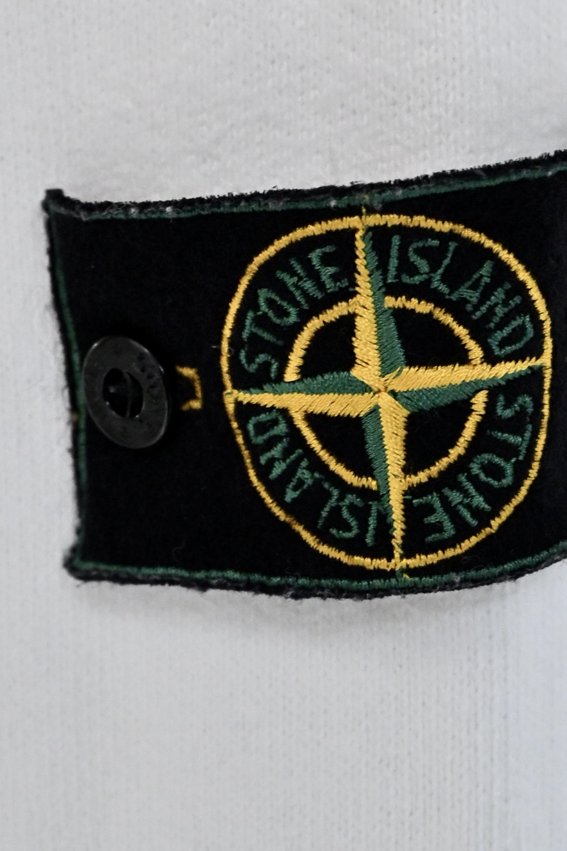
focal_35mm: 65
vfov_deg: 30.8
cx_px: 359
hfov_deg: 20.8
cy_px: 387
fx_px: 1541
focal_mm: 26.5
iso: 1600
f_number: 4.5
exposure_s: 1/15
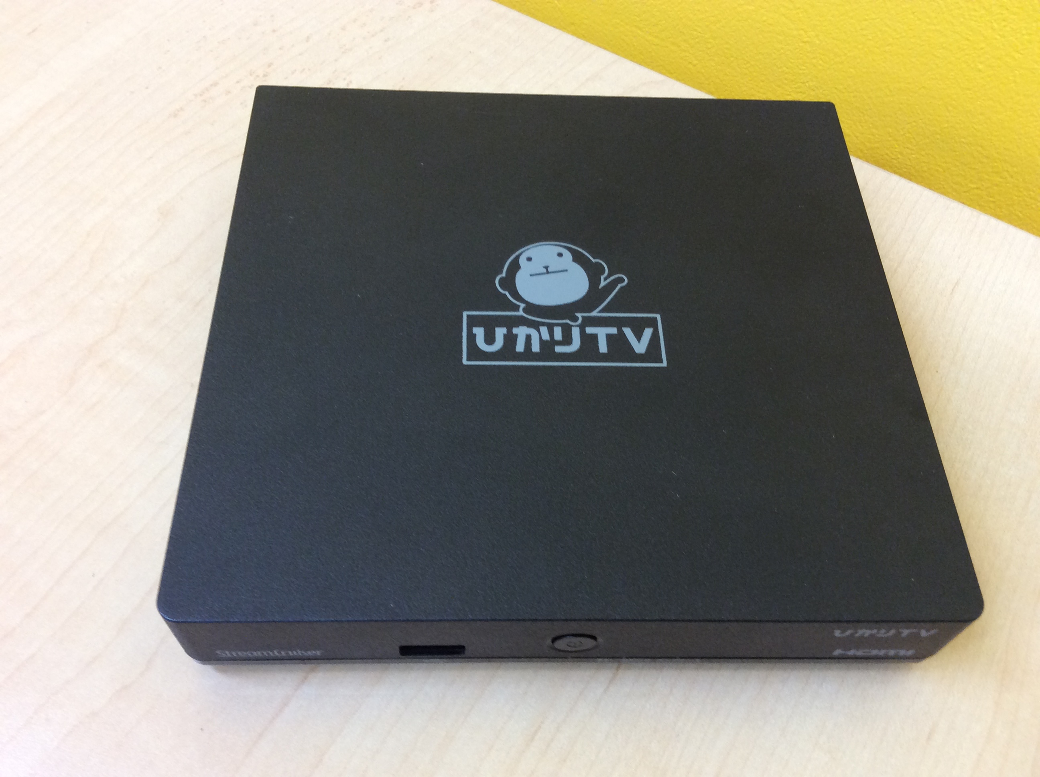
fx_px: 960
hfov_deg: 56.9
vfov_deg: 44.1
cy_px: 388
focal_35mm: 32
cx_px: 520
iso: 80
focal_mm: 3.3
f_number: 2.4
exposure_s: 1/24
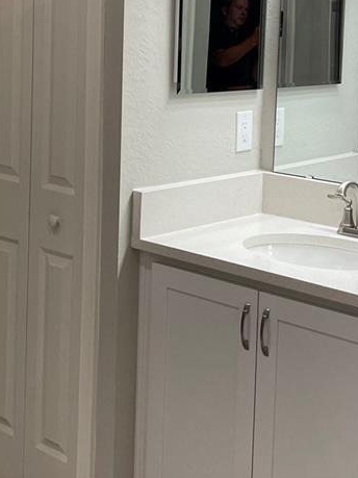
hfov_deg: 21.6
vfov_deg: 28.0
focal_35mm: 68
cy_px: 98
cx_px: 164
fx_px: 938
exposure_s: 1/120
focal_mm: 5.1
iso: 64
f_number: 1.6
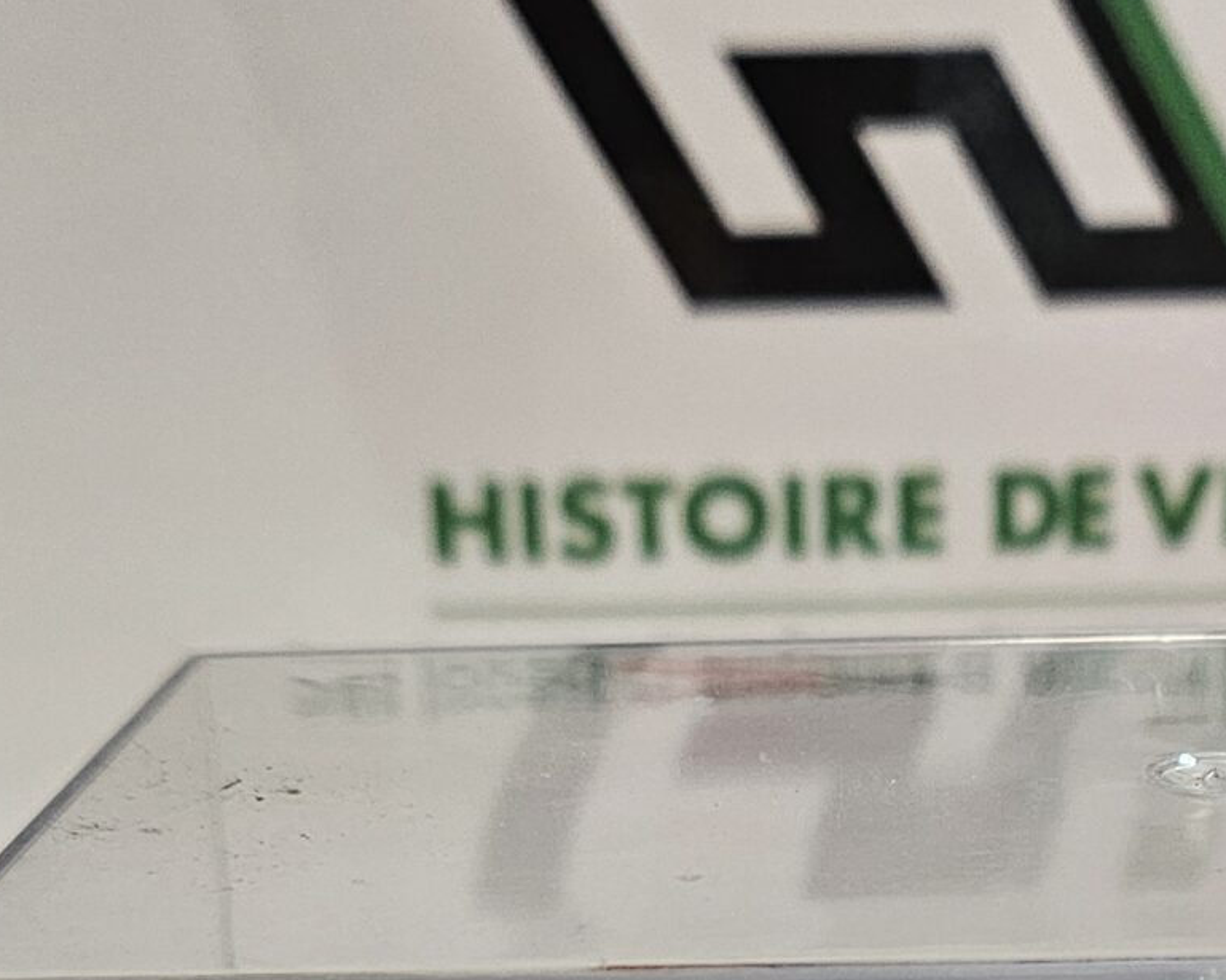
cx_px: 898
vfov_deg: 18.4
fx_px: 2830
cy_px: 1249
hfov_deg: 24.2
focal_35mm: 78
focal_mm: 5
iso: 160
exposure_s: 1/100
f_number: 1.8
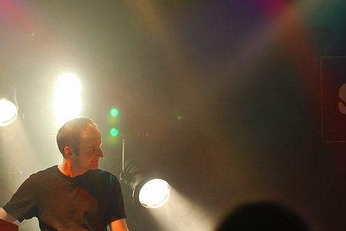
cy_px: 115
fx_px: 1519
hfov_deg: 13.0
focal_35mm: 158
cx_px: 93
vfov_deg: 8.7
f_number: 3.2
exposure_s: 1/80
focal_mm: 70
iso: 200
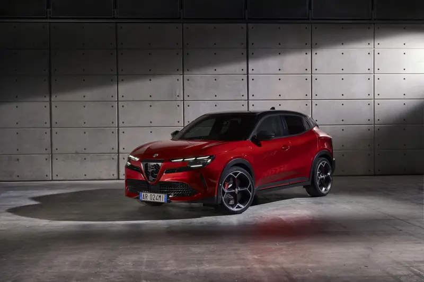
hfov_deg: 38.2
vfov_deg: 26.0
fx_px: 612
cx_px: 212
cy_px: 141
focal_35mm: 52
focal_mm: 52
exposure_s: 1/13
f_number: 6.3
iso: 100
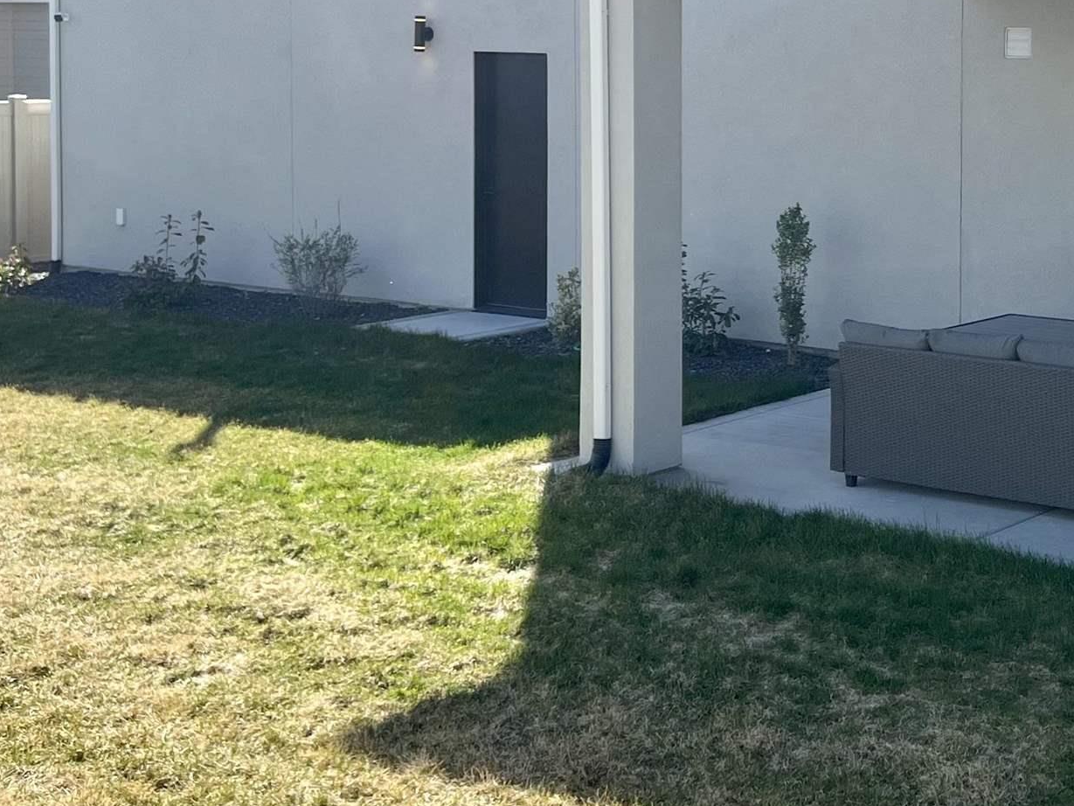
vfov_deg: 22.2
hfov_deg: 28.7
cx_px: 963
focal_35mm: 65
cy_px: 131
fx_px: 2017
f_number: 1.5
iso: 50
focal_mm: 5.7
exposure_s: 1/2695
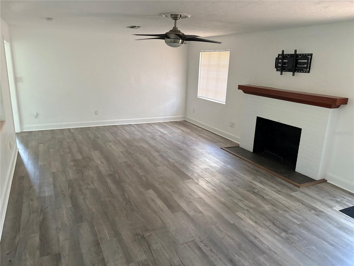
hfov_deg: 67.3
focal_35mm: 26
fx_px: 266
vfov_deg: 53.1
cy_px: 133
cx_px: 177
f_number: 1.6
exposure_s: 1/60
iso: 500
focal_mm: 5.96
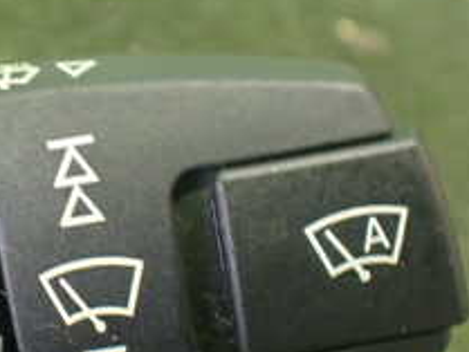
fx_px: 1166
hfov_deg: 22.2
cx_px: 45
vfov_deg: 17.2
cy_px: 202
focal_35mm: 86
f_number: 2.3
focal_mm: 5.4
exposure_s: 1/30
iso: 1000
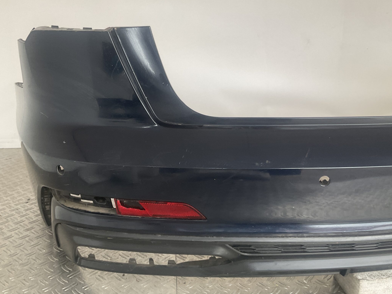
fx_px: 408
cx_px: 206
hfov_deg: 51.3
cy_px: 146
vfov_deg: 39.7
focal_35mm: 36
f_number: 1.8
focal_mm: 3
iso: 50
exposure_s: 1/50
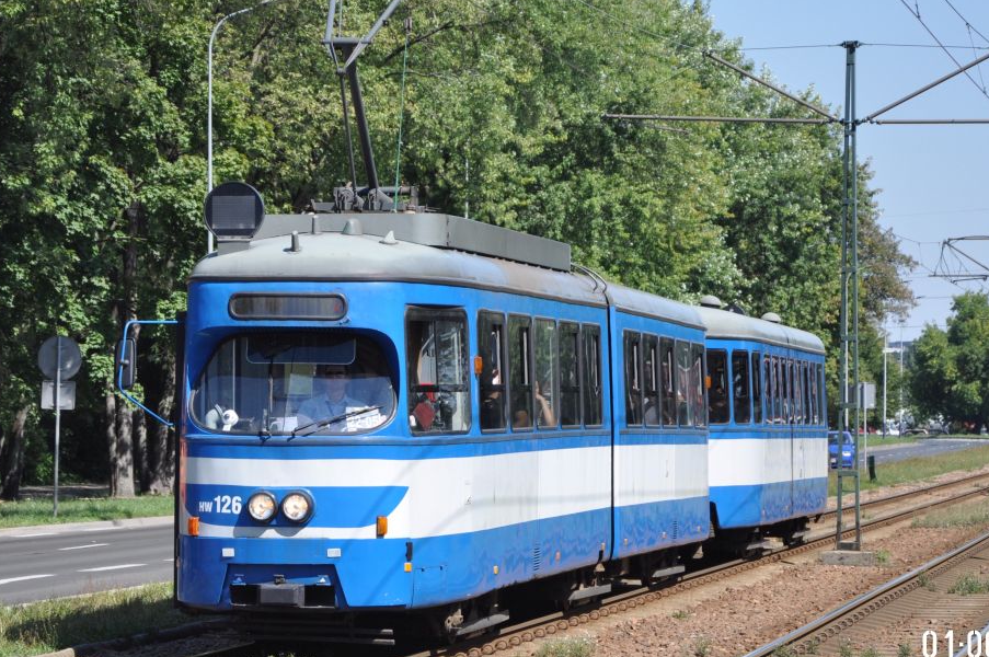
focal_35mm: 134
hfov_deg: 15.4
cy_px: 298
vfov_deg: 10.2
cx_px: 448
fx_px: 3666
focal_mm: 75
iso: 400
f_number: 5.3
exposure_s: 1/1000
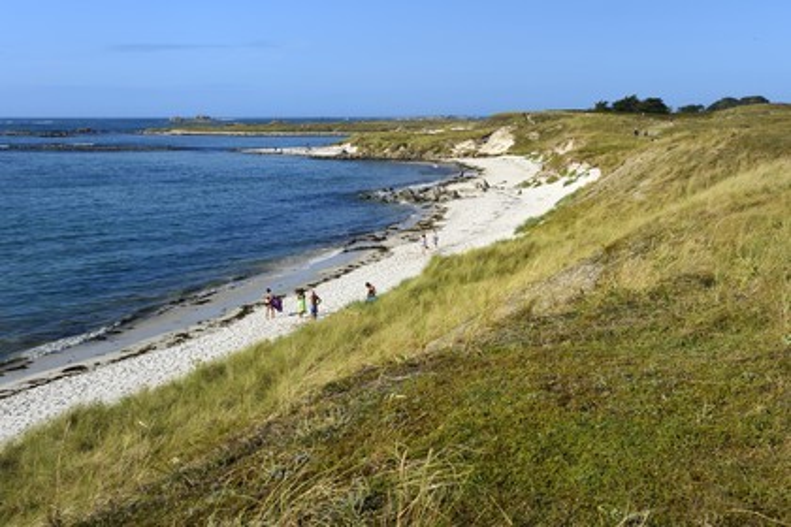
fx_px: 967
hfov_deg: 44.5
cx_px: 396
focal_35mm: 44
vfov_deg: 30.5
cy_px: 264
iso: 200
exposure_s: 1/250
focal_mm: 44
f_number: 14
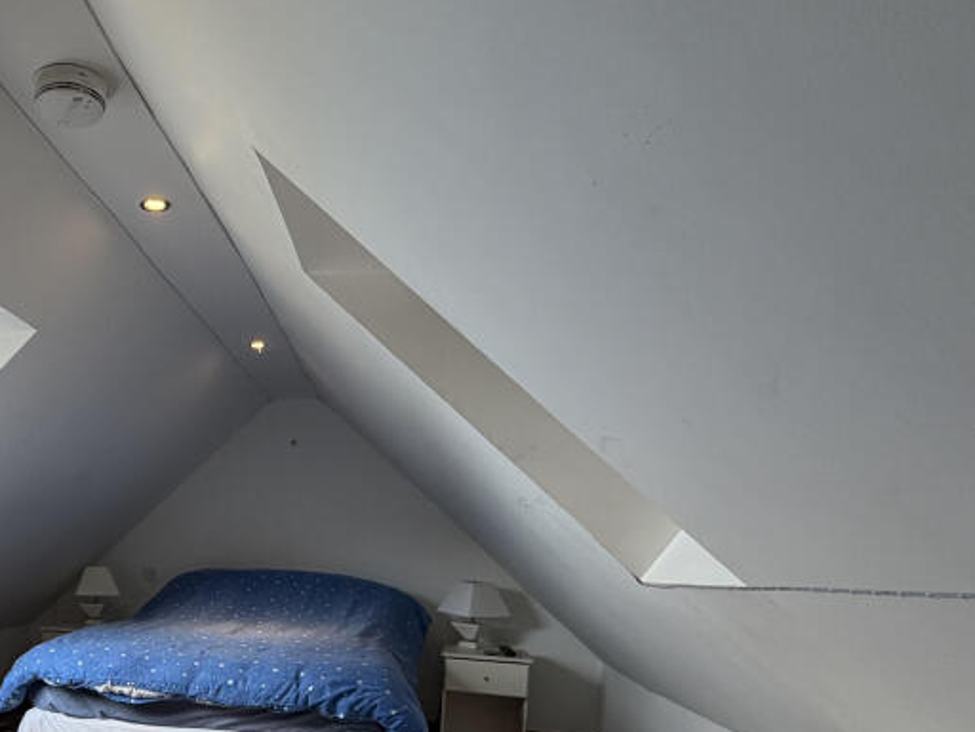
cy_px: 591
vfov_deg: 46.9
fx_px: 789
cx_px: 164
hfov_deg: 57.5
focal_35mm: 28
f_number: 2.2
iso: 125
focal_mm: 2.22
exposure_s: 1/100
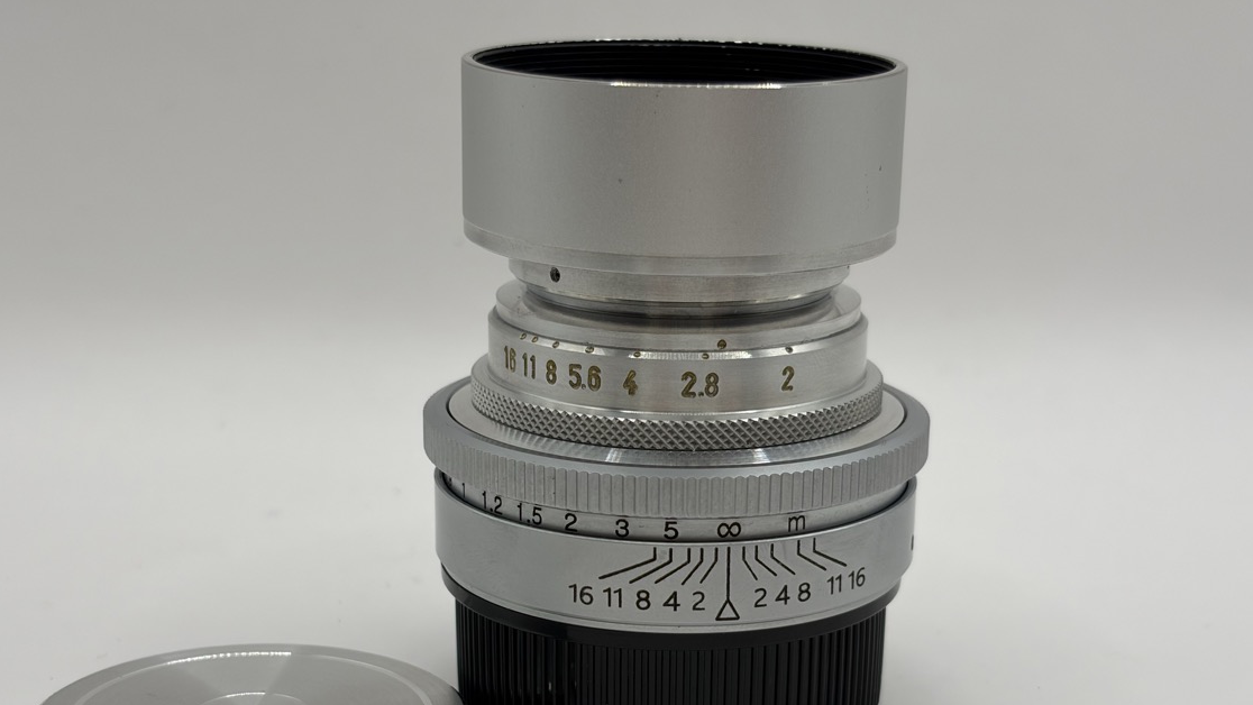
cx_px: 644
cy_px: 510
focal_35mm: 65
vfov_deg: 18.4
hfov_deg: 32.4
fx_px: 2160
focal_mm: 5.96
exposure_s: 1/303
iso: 32
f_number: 1.6
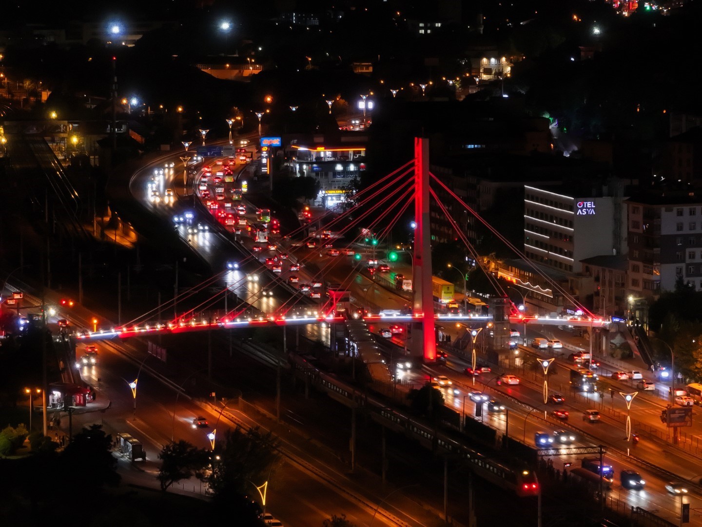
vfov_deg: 8.9
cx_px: 351
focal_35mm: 166
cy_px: 264
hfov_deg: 11.9
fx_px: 3366
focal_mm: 30.71
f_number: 3.4
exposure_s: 1/15
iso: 820
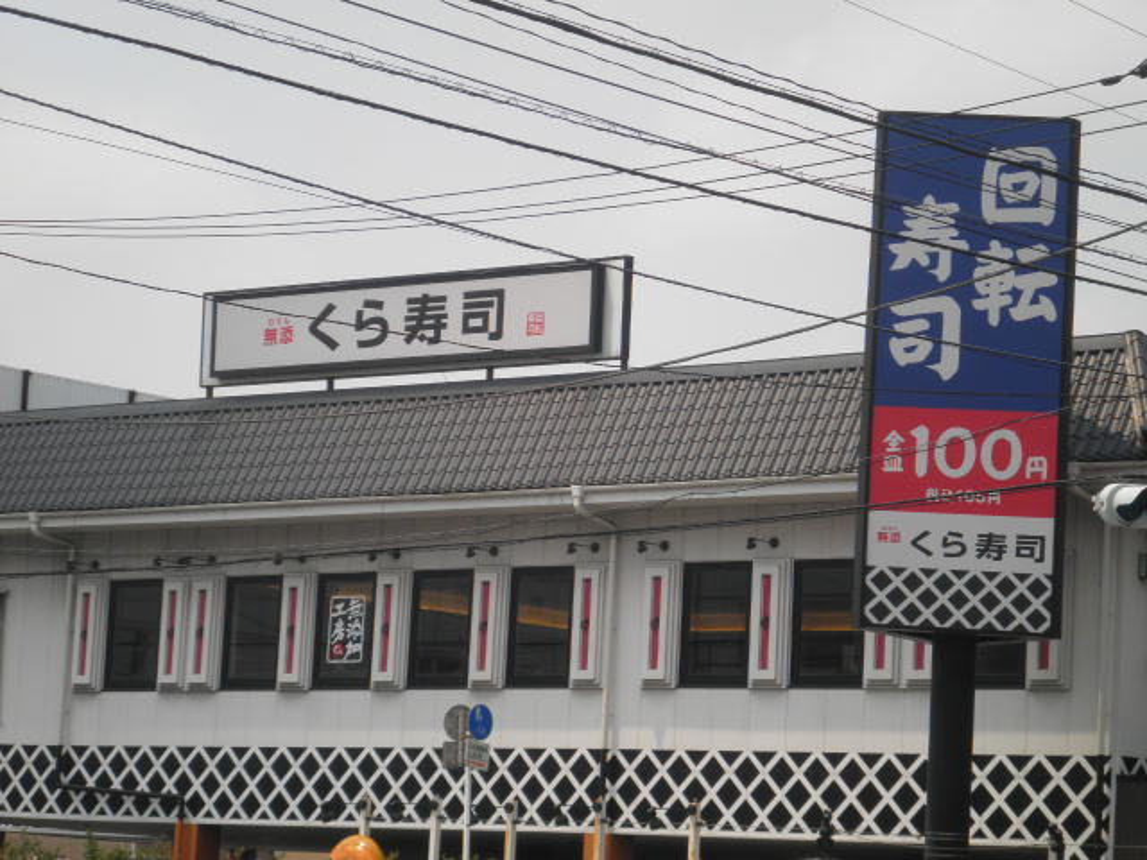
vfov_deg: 13.3
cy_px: 430
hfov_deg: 17.7
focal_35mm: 111
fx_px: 3678
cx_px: 574
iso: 64
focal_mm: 19.6
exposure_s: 1/400
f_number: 5.8
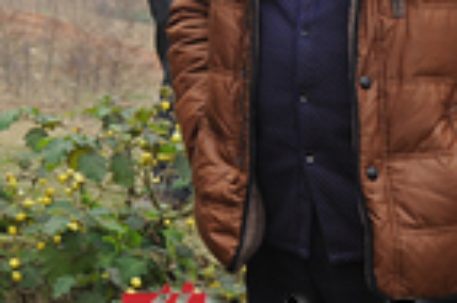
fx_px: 1953
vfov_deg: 8.7
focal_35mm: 154
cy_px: -134
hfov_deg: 12.1
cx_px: -406
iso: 900
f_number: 5
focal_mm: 40
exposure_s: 1/100
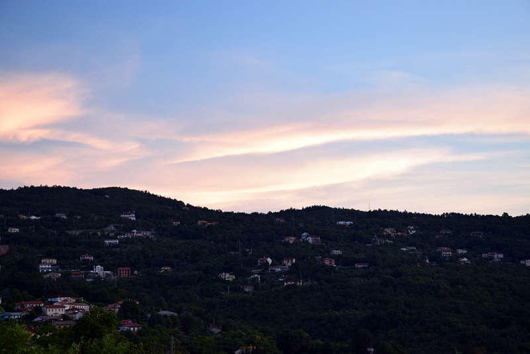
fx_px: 1281
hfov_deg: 23.4
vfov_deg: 15.7
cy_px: 177
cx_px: 265
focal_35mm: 87
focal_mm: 58
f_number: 7.1
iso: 560
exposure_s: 1/30
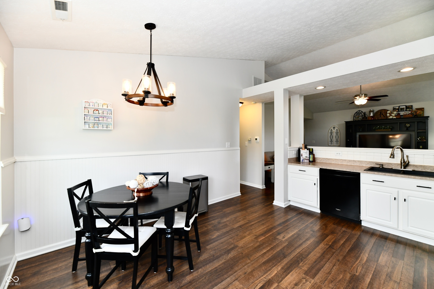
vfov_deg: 81.2
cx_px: 217
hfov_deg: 104.3
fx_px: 169
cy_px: 144
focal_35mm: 14
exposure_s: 1/60
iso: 640
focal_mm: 14
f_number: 6.3
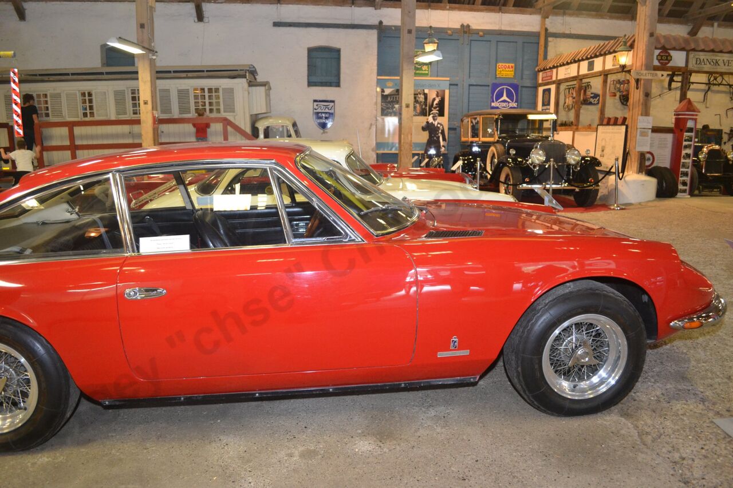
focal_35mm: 27
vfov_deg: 47.9
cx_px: 366
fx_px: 550
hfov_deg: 67.4
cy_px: 244
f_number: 3.5
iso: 1600
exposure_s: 1/60
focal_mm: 18
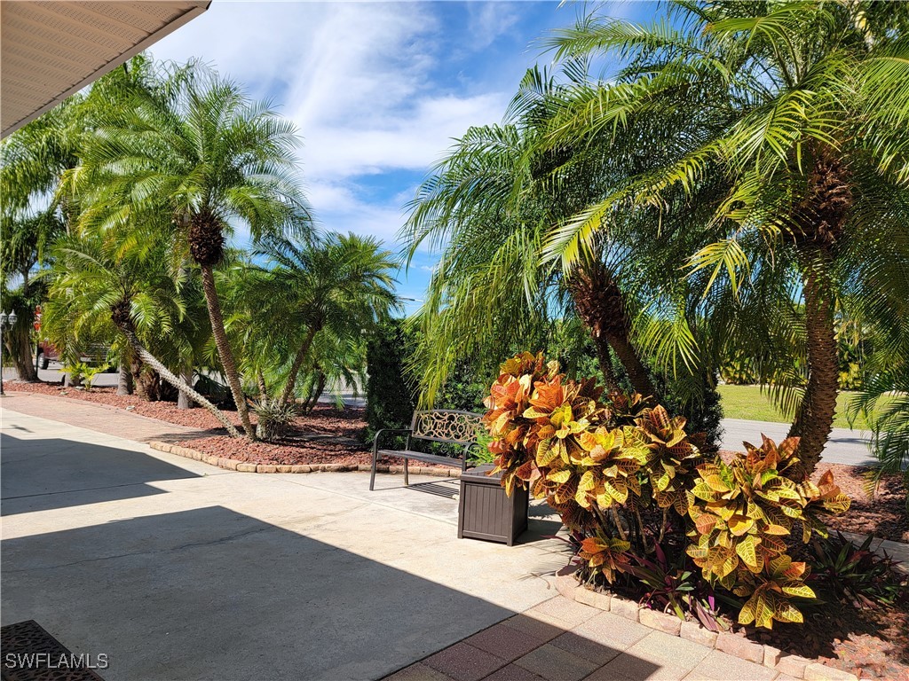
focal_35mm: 24
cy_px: 340
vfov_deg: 56.8
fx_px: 630
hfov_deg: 71.6
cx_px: 454
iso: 16
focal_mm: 6.7
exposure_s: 1/734
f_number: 1.8
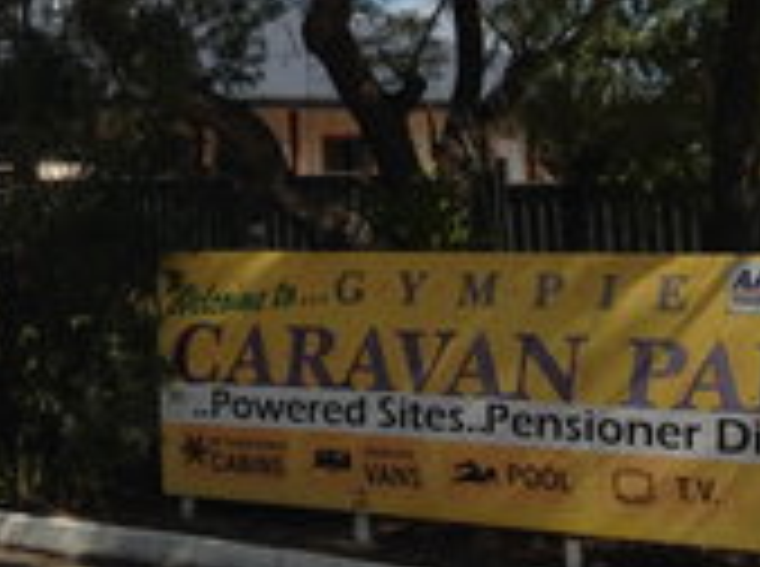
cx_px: -54
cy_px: 14
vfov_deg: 15.4
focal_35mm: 94
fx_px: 2059
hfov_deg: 20.1
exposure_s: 1/2088
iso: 50
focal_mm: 4.12
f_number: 2.4
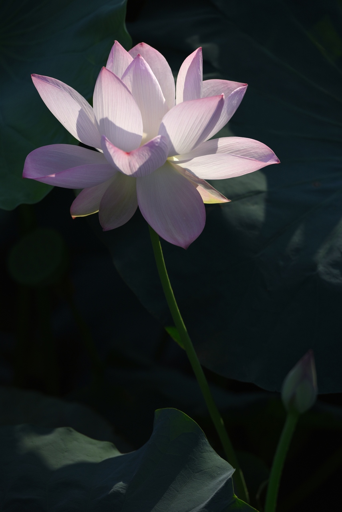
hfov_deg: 6.9
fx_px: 2848
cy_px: 256
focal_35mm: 200
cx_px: 171
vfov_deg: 10.3
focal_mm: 200
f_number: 4.5
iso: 200
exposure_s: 1/3200
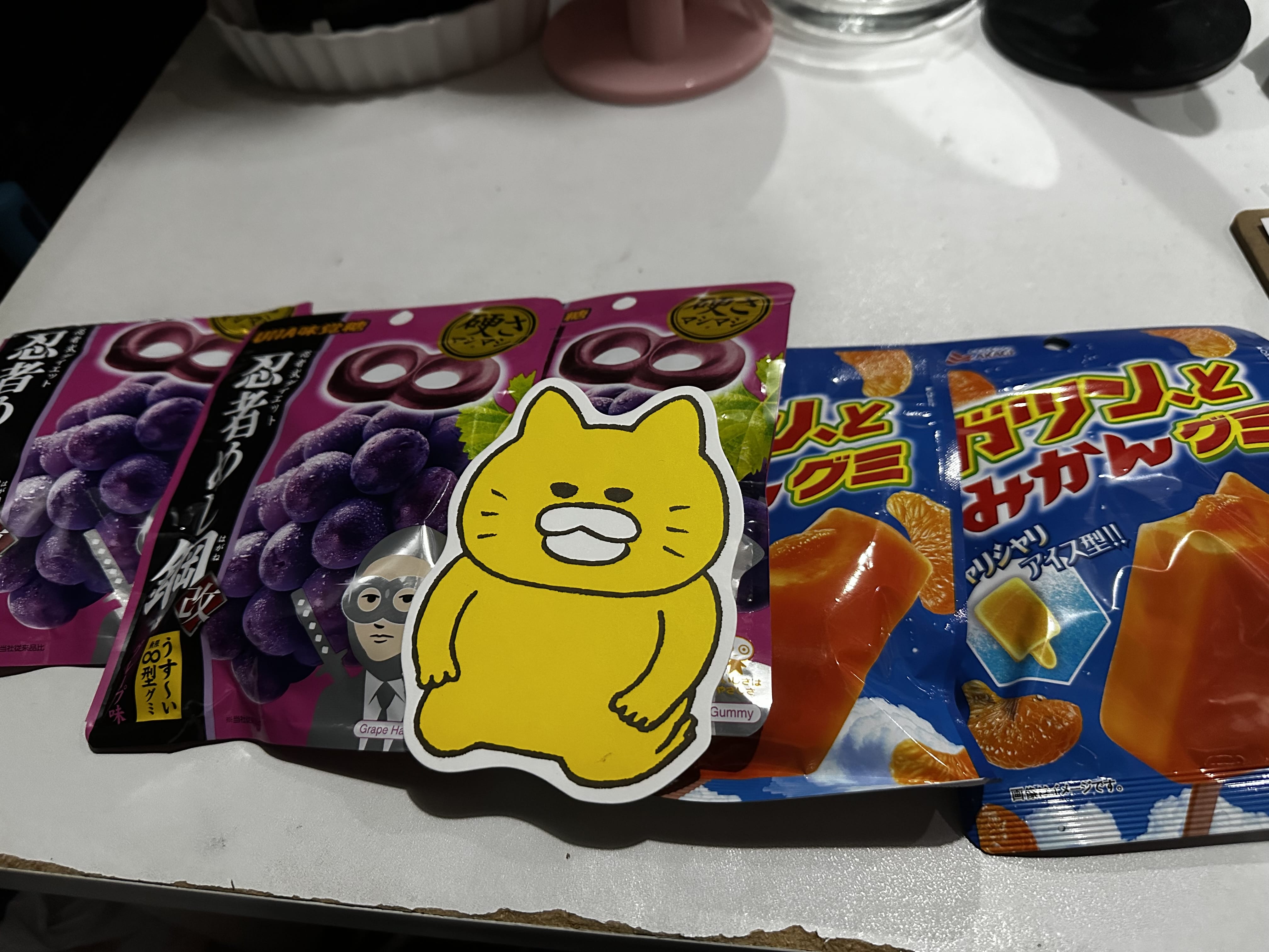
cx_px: 634
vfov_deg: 56.8
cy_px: 476
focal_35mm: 24
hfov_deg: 71.6
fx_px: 880
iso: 800
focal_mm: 6.86
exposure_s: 1/33
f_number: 1.78
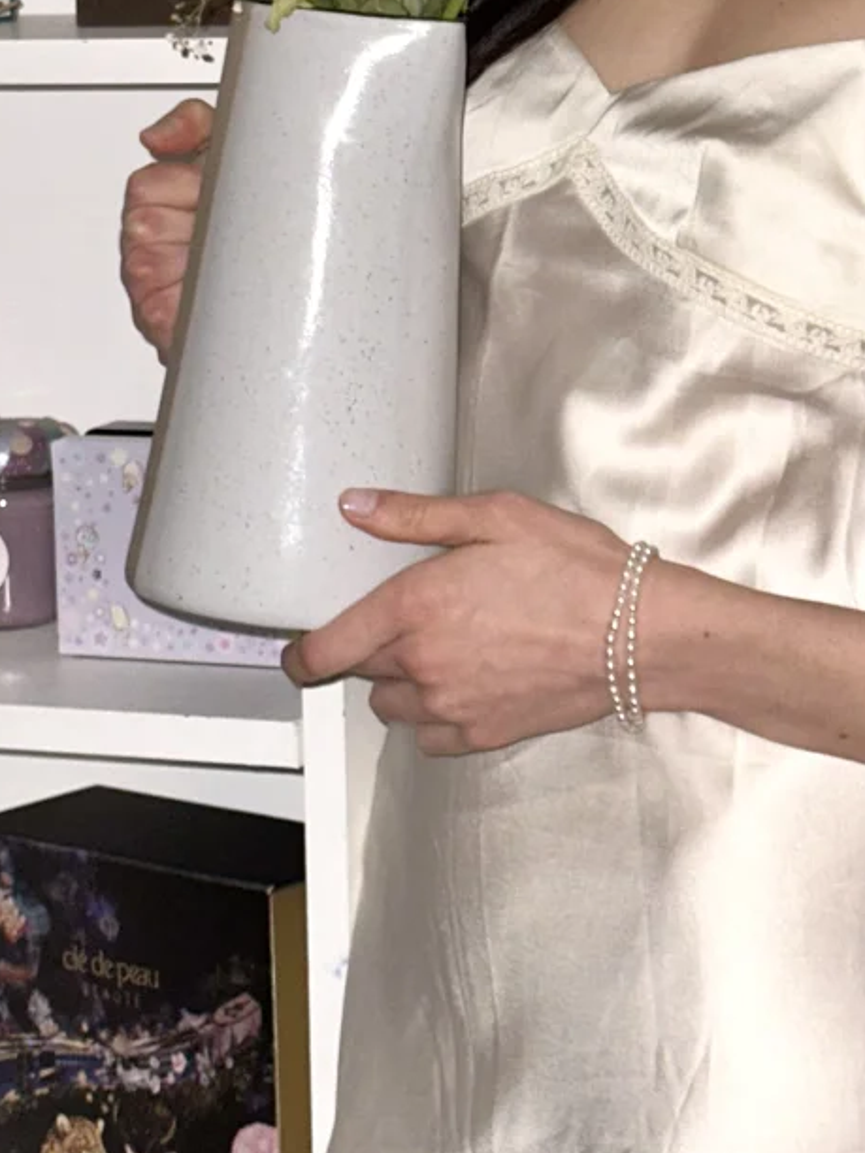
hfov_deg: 13.1
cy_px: 73
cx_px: 575
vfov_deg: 17.1
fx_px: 3765
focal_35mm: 113
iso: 80
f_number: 1.78
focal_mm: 6.86
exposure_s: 1/4
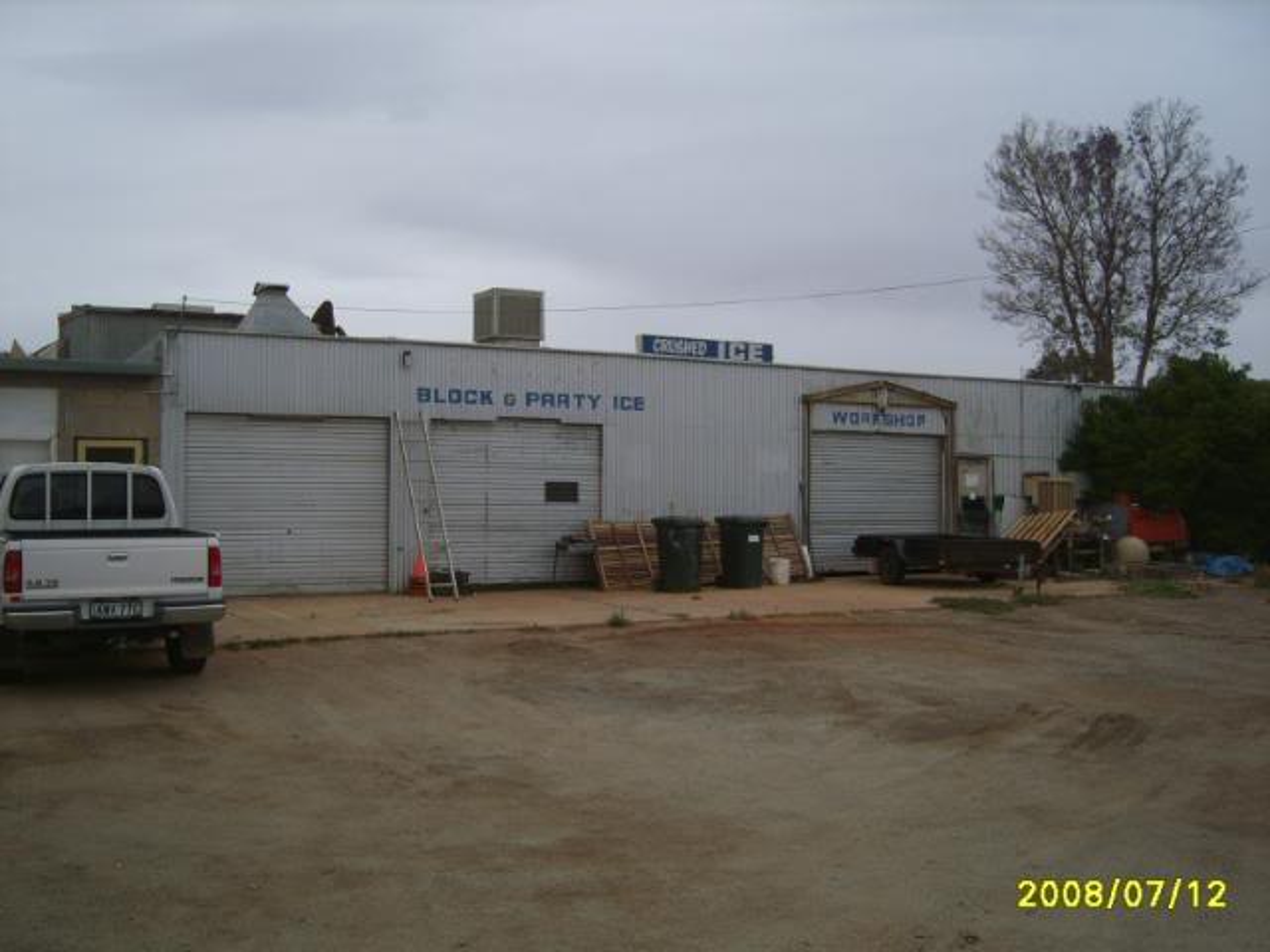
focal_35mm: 35
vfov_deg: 40.7
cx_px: 635
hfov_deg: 52.6
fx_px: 1284
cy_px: 476
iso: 50
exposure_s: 1/1000
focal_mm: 7.4
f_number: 2.8
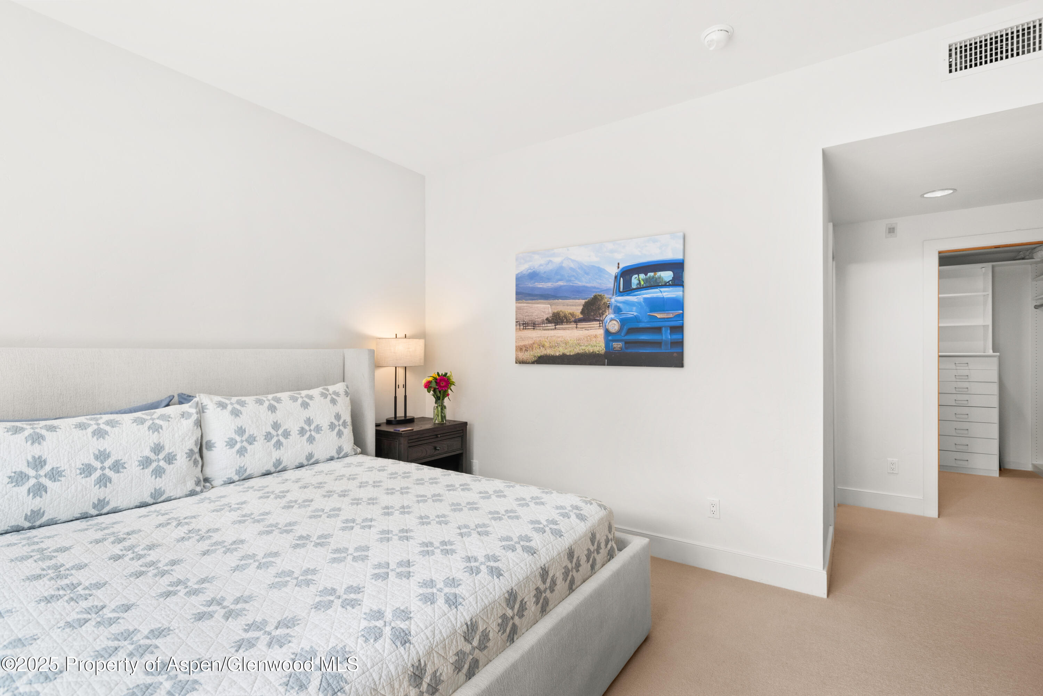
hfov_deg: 93.3
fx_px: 493
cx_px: 522
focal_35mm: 17
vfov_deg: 70.5
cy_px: 348
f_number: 7.1
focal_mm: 17
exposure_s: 1/25
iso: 400
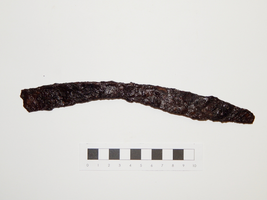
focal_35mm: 61
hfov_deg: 31.7
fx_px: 471
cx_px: 134
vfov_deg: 24.0
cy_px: 100
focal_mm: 10.9
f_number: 7.9
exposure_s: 1/40
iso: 125
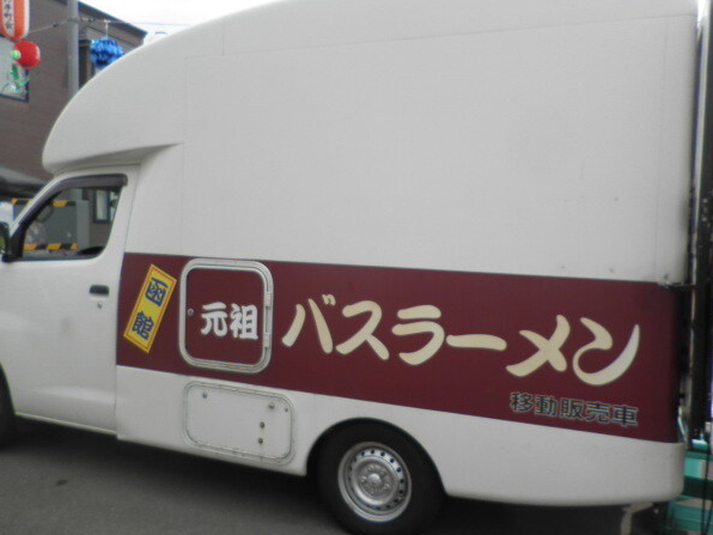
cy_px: 254
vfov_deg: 48.2
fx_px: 597
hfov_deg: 61.6
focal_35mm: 29
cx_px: 374
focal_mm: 4.9
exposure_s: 1/100
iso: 64
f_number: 8
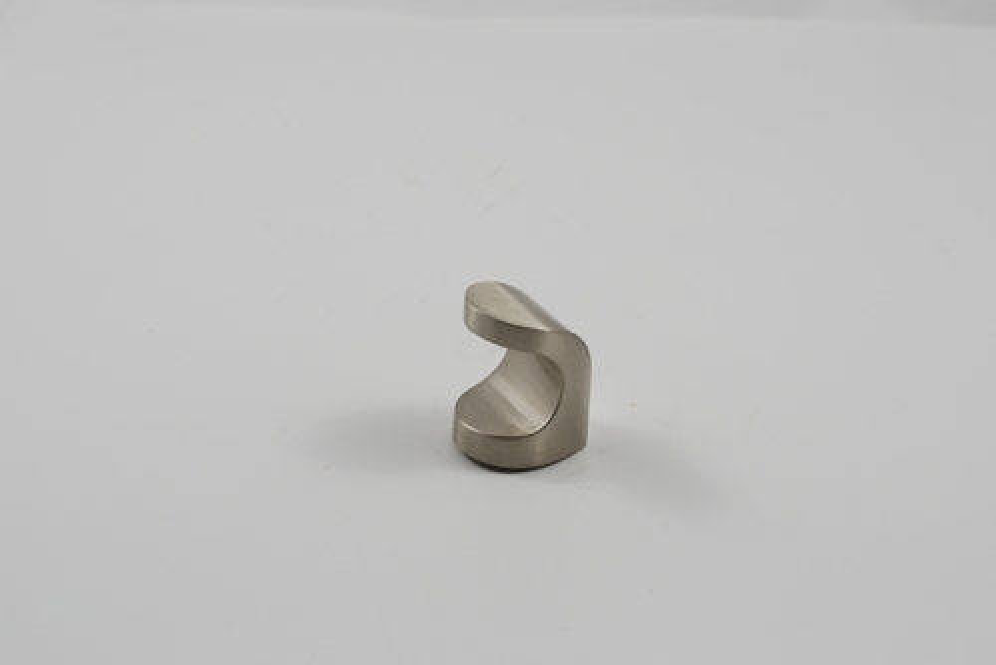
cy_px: 332
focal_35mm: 66
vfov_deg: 20.6
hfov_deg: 30.5
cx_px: 498
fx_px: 1827
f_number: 18
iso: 100
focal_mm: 44
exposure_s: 1/4
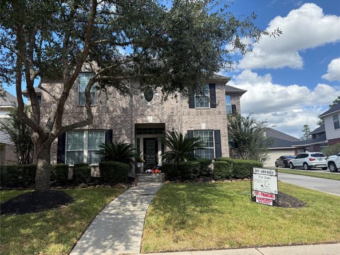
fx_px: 236
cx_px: 170
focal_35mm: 24
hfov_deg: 71.6
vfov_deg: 56.8
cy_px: 128
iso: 100
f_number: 1.78
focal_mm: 6.76
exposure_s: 1/2299
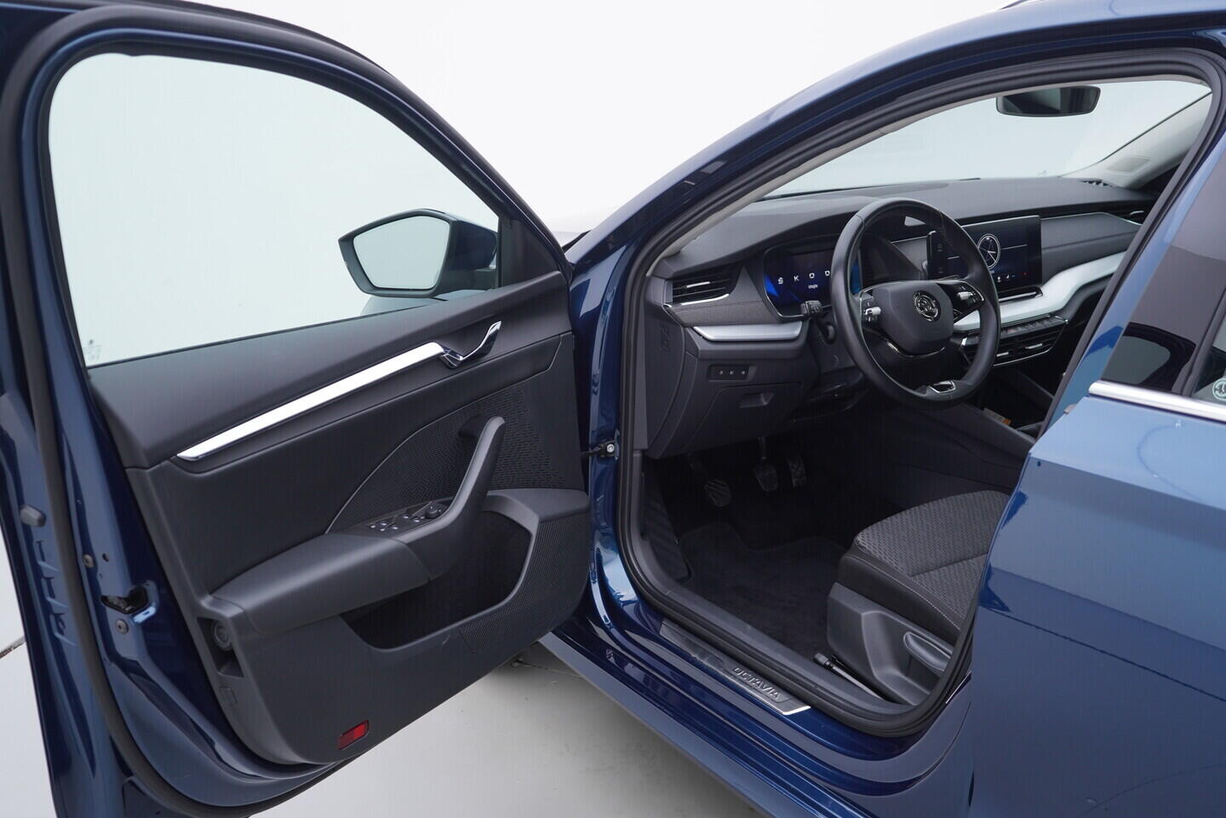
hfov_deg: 53.1
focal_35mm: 36
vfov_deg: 36.9
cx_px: 613
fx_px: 1226
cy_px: 409
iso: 125
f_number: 3.2
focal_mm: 24
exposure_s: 1/50
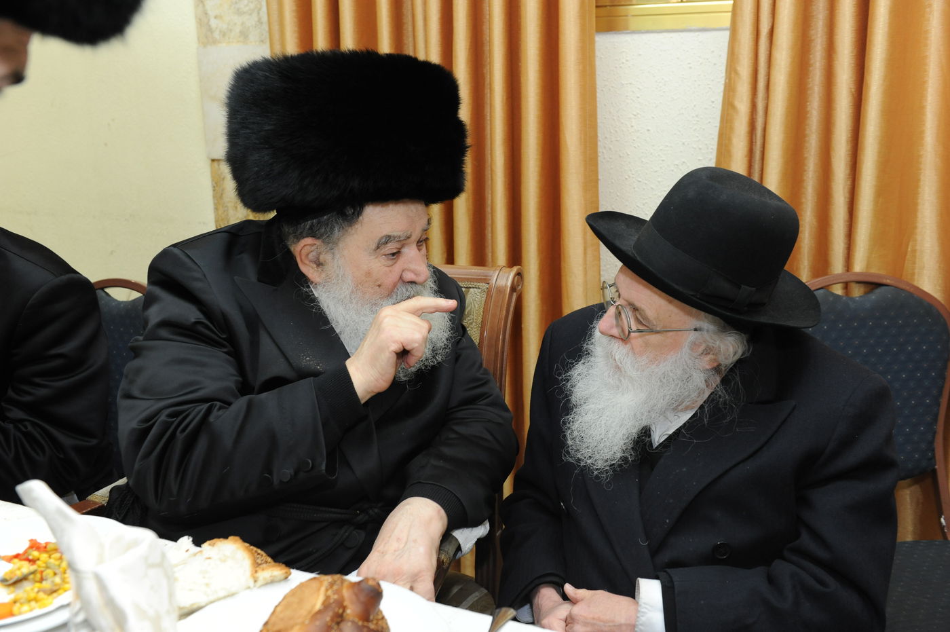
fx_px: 1002
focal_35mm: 38
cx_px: 475
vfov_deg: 35.0
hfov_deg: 50.7
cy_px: 316
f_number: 5
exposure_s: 1/125
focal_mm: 38
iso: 2000
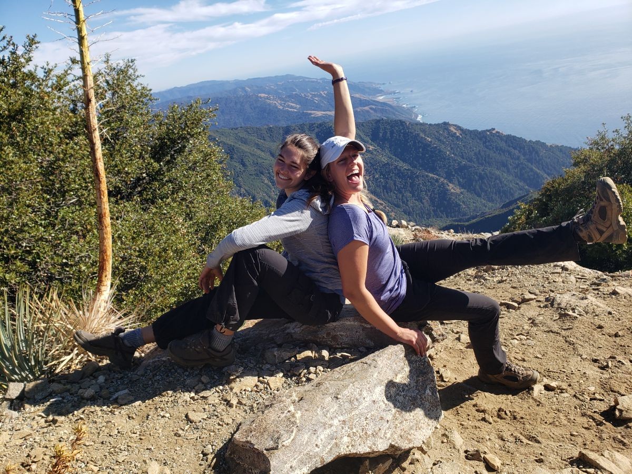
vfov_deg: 53.1
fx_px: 475
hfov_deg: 67.3
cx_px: 316
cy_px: 237
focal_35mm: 26
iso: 50
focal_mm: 4.3
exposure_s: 1/1111
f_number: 2.4
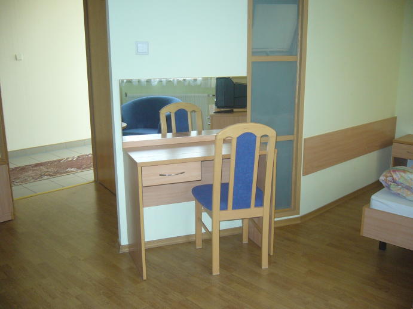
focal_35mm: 35
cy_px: 154
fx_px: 418
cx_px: 206
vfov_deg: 40.7
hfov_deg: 52.6
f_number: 2.8
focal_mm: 5.8
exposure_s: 1/60
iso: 200
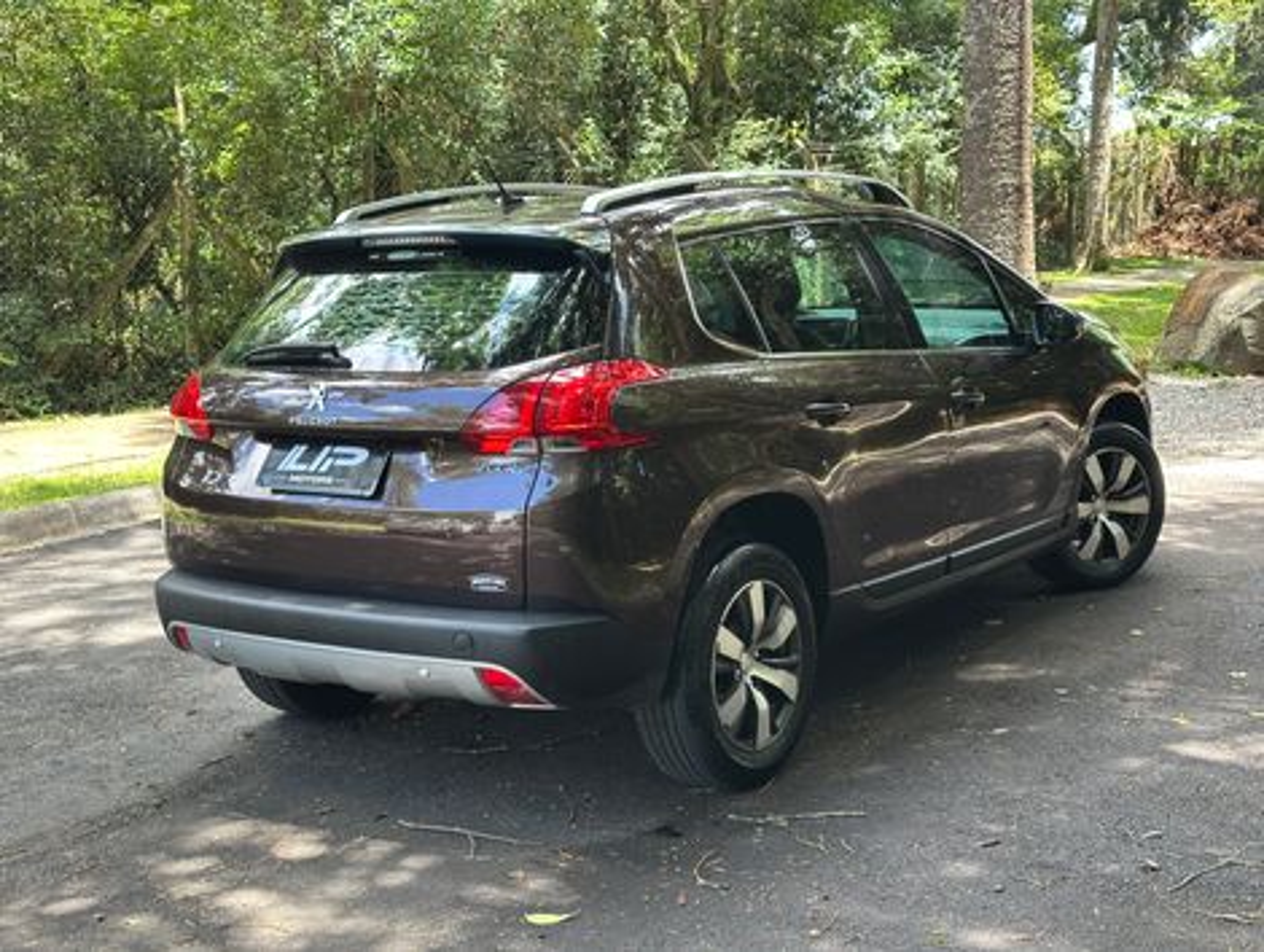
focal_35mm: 48
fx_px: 1755
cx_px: 632
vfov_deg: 30.3
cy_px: 476
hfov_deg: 39.6
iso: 80
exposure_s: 1/129
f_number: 1.78
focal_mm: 6.86
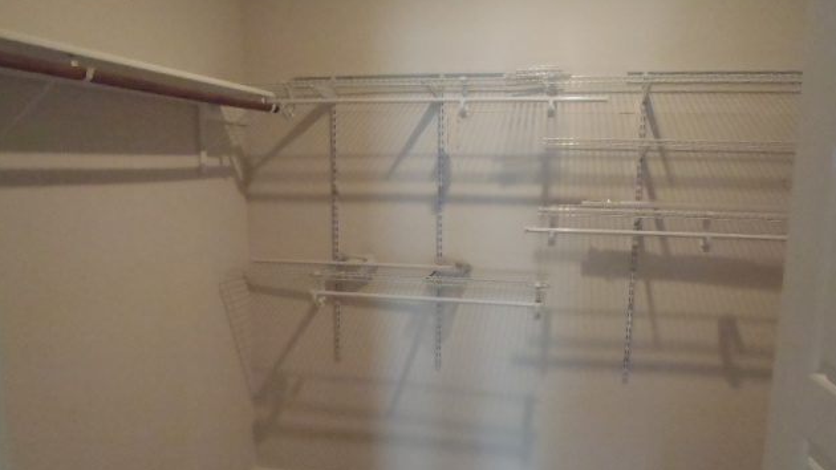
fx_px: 687
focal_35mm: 31
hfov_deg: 62.6
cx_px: 421
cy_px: 305
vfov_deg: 37.4
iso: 800
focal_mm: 5
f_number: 3.9
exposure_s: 1/50
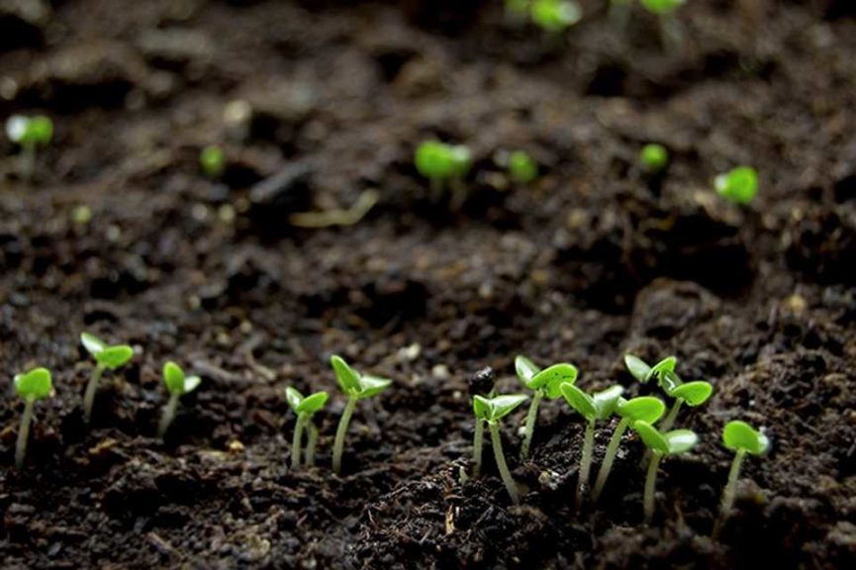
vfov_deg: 16.5
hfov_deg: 24.6
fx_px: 1961
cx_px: 428
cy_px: 285
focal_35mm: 82
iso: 200
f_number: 5.6
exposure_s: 1/125
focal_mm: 55
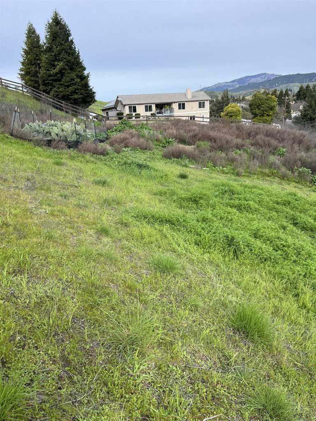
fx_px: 316
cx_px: 158
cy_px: 210
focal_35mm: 26
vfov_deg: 67.3
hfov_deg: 53.1
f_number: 1.5
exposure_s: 1/1724
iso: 50
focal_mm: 5.7
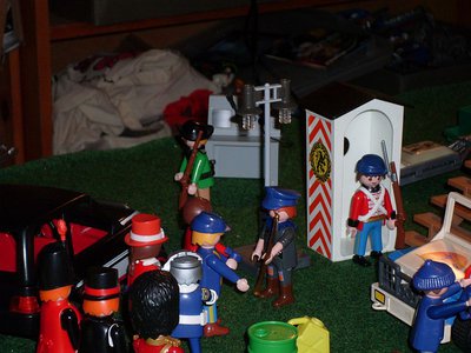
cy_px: 176
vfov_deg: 13.0
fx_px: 1551
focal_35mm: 114
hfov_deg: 17.3
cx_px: 236
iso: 100
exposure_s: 1/60
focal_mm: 18.9
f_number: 5.2
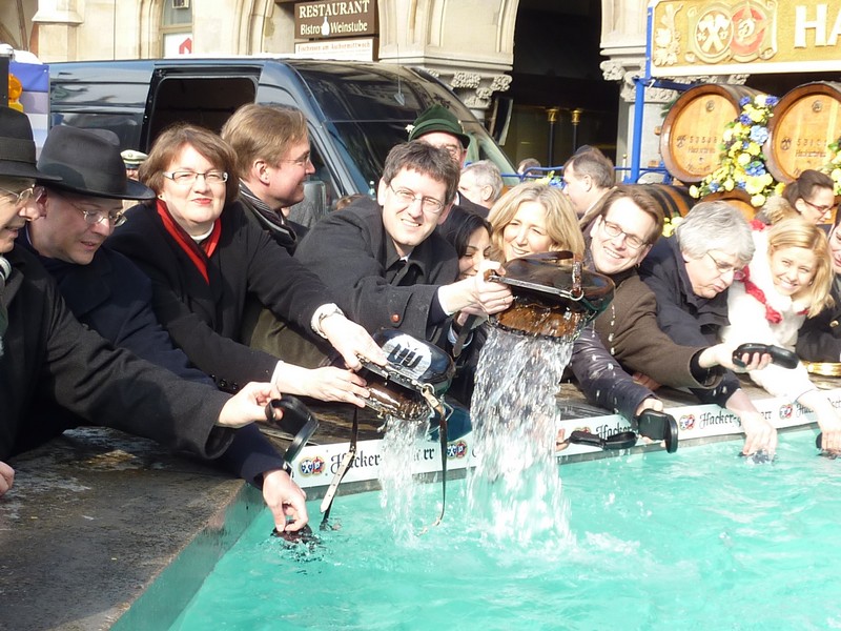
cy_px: 316
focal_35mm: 63
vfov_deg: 23.3
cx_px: 420
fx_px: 1531
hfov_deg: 30.7
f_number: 4
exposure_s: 1/125
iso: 80
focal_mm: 5.7
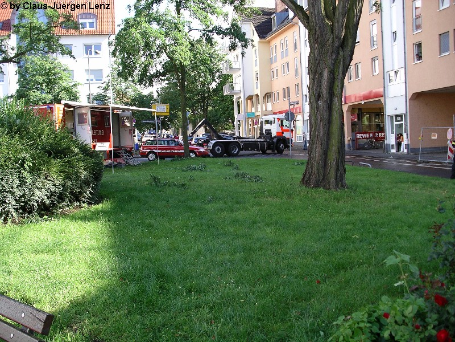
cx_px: 228
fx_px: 486
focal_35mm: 37
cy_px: 171
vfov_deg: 38.7
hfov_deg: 50.1
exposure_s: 1/193
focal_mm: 7.8
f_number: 3
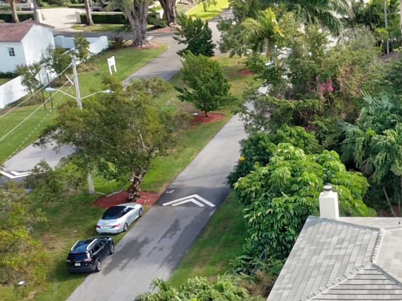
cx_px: 516
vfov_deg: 17.6
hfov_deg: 21.4
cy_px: 245
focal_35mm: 83
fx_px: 963
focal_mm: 4.7
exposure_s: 1/433
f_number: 2.2
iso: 100
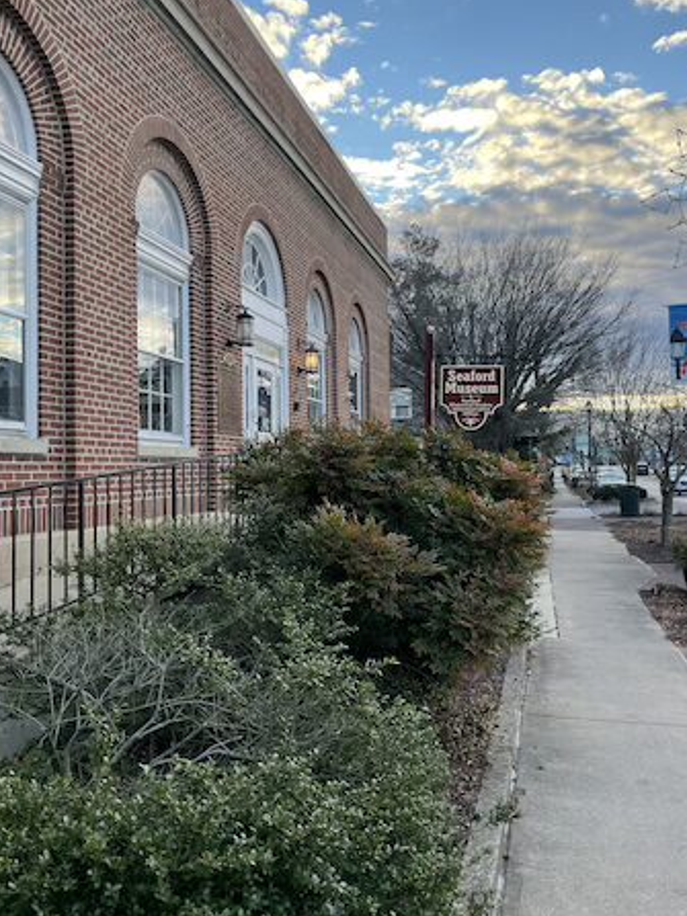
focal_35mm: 31
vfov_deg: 58.3
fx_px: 821
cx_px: 392
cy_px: 438
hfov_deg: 45.3
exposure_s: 1/415
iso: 32
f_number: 1.6
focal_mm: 4.2
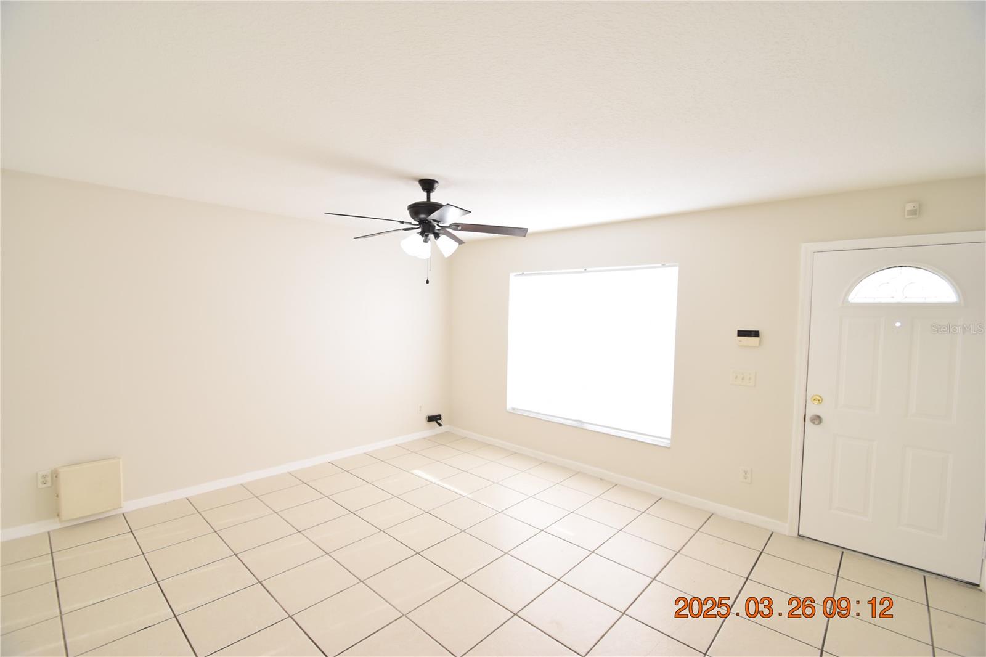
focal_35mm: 15
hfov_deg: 100.4
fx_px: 411
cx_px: 493
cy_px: 328
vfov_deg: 77.3
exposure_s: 1/100
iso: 400
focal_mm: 10
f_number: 5
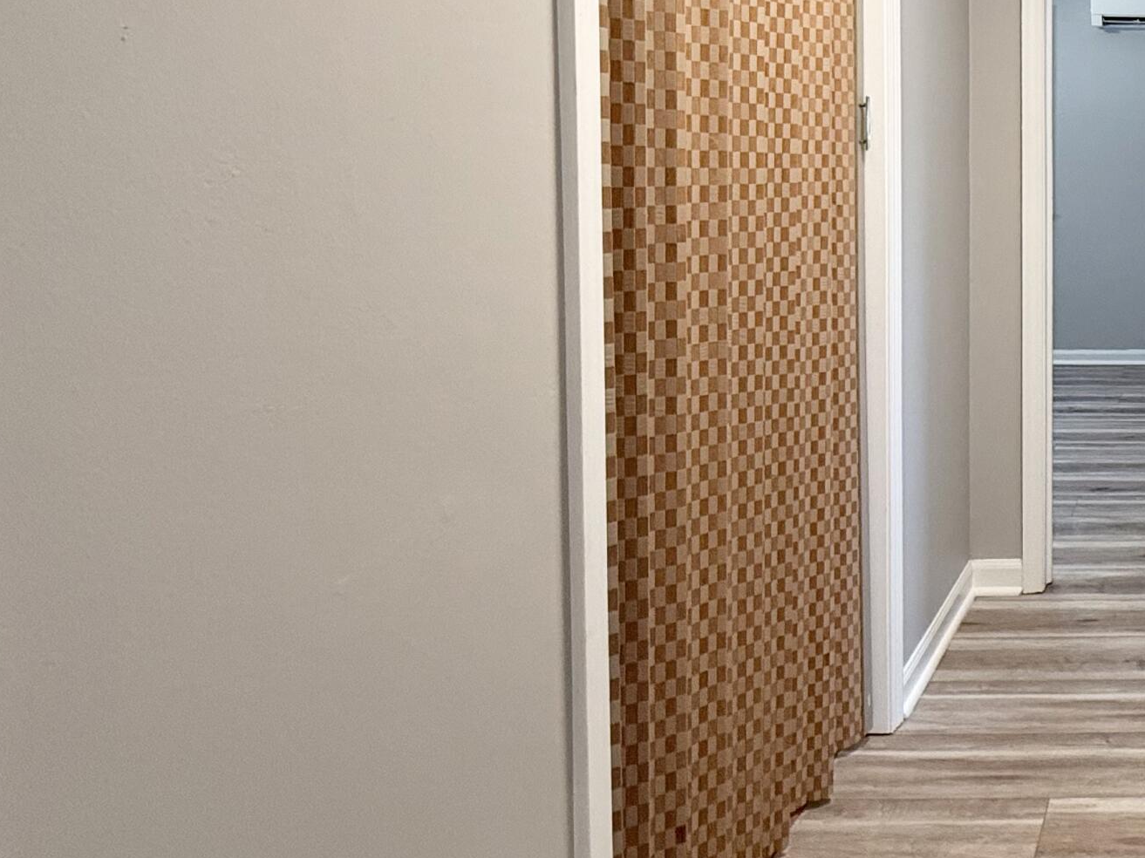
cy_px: 197
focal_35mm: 32
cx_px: 1241
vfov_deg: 42.5
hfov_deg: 44.4
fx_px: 1058
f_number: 2.2
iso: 250
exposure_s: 1/120
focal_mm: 2.22
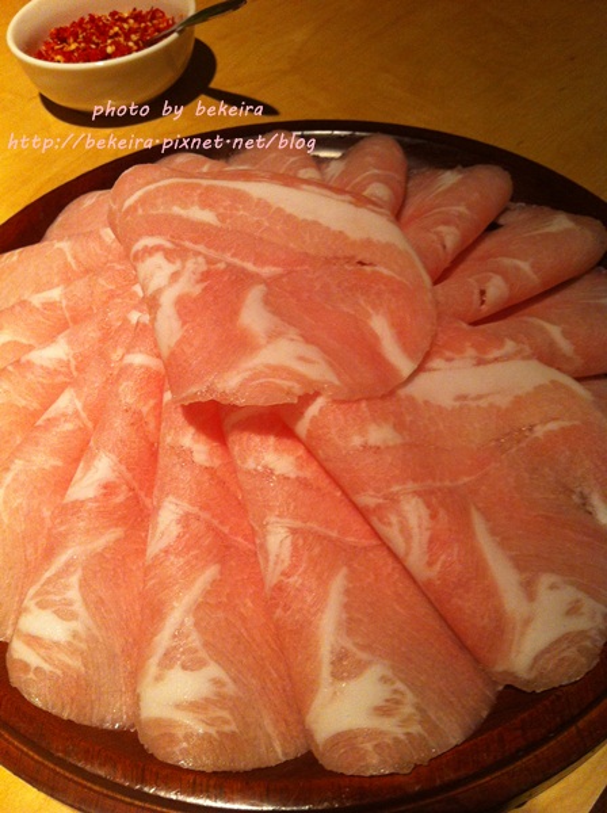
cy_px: 406
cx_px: 304
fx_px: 821
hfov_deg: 40.6
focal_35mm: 35
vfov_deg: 52.7
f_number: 2.8
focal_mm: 3.85
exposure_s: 1/15
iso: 160
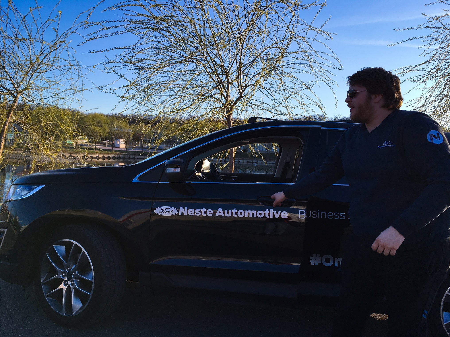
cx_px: 225
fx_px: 377
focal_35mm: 29
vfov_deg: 48.2
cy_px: 168
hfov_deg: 61.7
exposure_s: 1/845
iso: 25
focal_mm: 4.15
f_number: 2.2
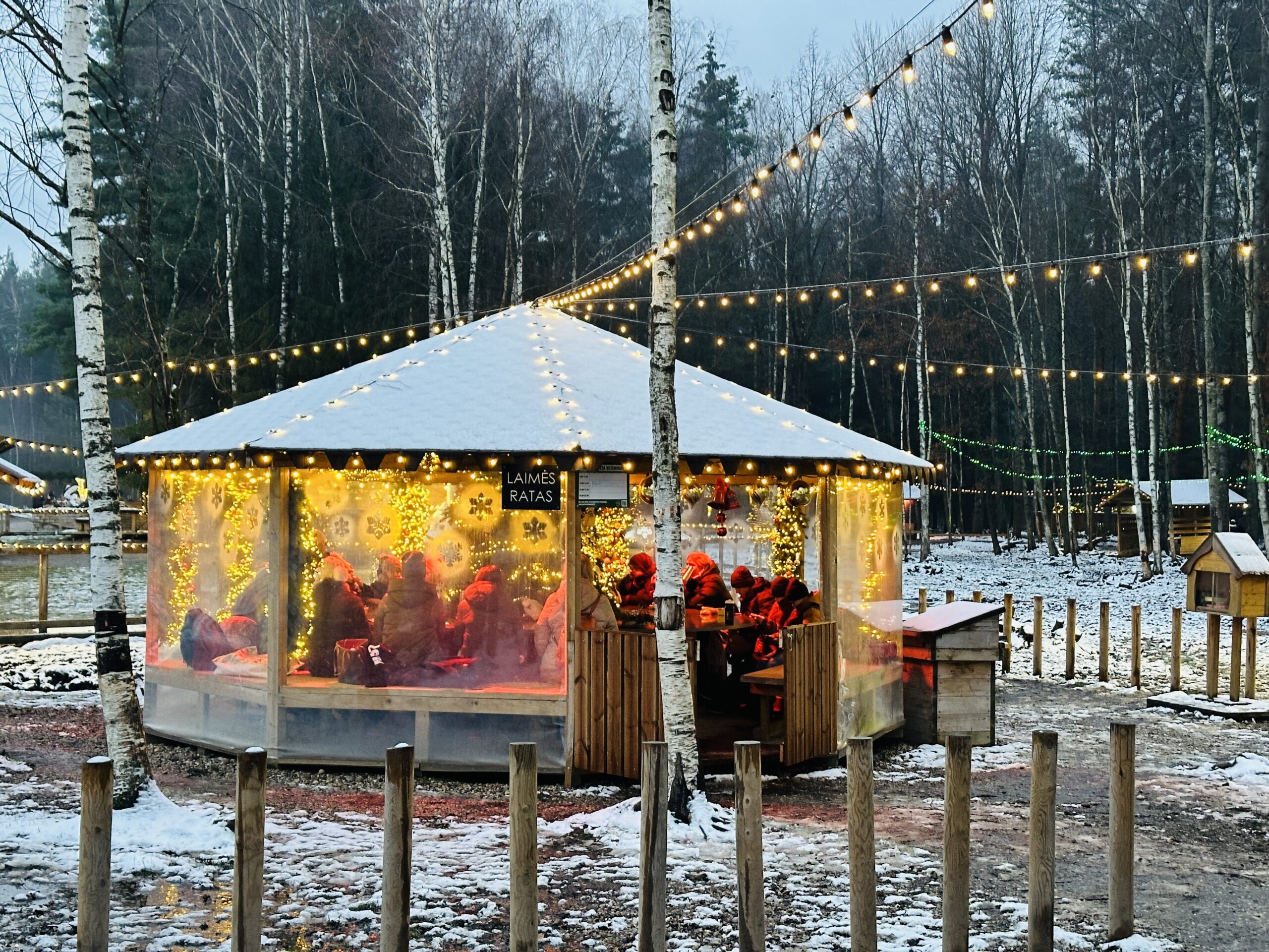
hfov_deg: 39.7
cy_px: 476
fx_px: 1760
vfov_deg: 30.3
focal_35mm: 48
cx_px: 634
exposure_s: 1/50
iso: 250
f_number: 1.78
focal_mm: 6.86
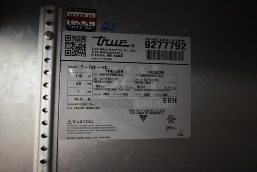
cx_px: 128
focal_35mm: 27
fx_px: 193
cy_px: 86
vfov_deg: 48.0
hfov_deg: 67.3
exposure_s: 1/30
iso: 1400
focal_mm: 18
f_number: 3.5
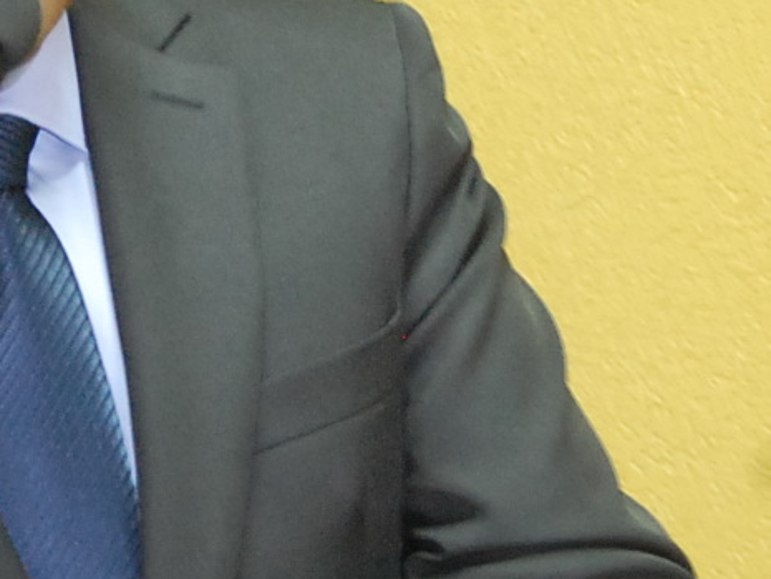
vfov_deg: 8.4
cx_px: 13
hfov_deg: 11.1
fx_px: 3943
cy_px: 216
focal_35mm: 177
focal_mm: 38
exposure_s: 1/13
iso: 1600
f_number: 4.8
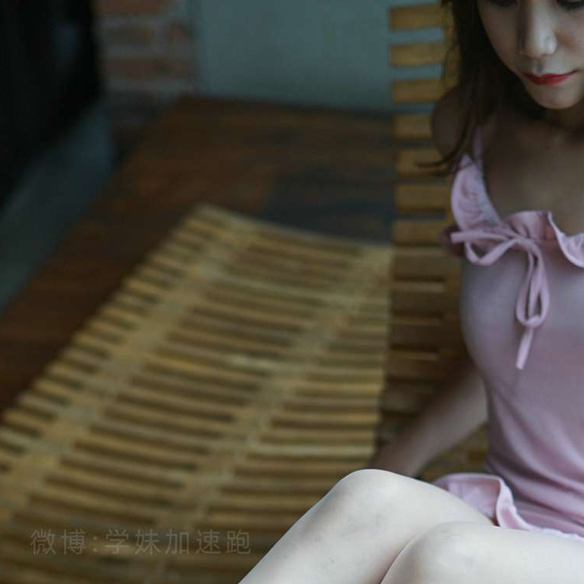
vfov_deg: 16.7
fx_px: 1928
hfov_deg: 17.2
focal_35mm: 101
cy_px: 625
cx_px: 250
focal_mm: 50
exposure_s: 1/100
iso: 200
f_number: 1.8
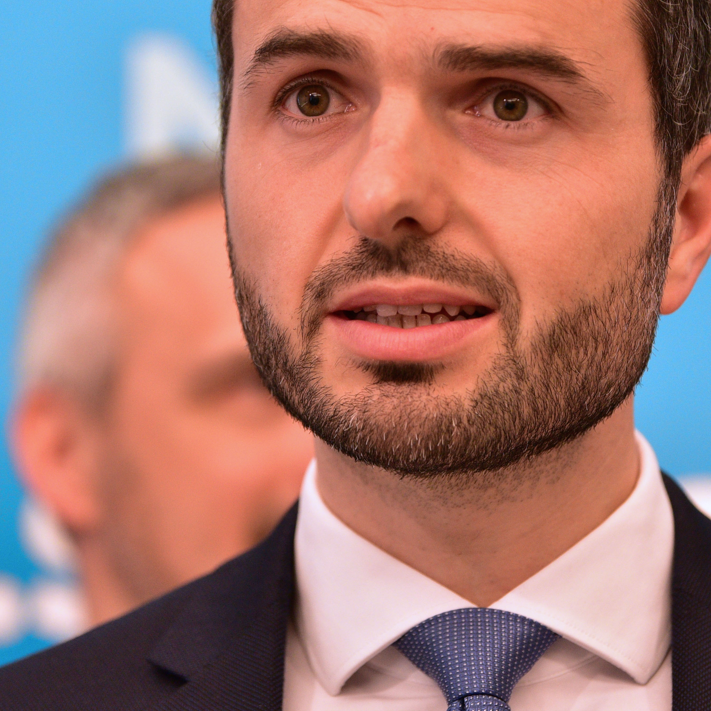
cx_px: 502
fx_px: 6297
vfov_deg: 6.5
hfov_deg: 6.5
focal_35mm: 271
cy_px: 279
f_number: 2.8
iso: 2000
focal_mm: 130
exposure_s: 1/500
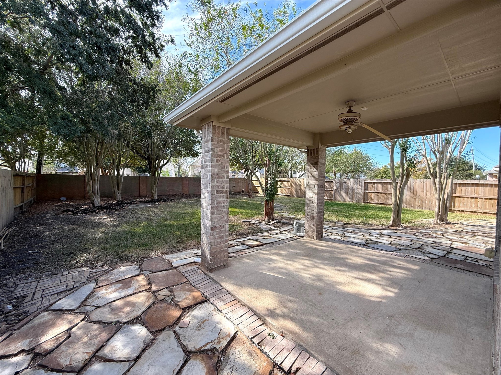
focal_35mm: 14
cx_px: 250
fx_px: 203
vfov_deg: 85.7
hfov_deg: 102.1
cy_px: 188
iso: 64
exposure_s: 1/398
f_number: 2.2
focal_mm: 2.22
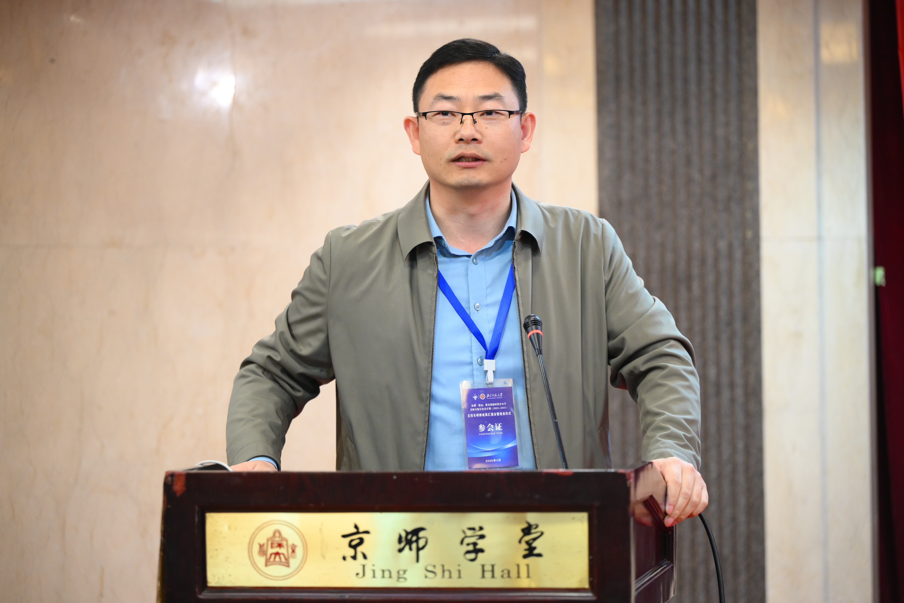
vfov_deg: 11.4
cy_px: 302
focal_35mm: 120
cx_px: 452
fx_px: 3013
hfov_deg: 17.1
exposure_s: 1/125
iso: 2000
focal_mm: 120
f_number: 2.8
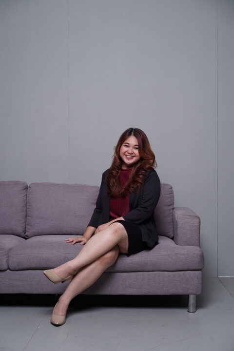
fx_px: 536
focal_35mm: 55
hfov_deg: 24.6
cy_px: 176
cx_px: 117
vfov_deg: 36.2
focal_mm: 55
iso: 640
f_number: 7.1
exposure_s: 1/125
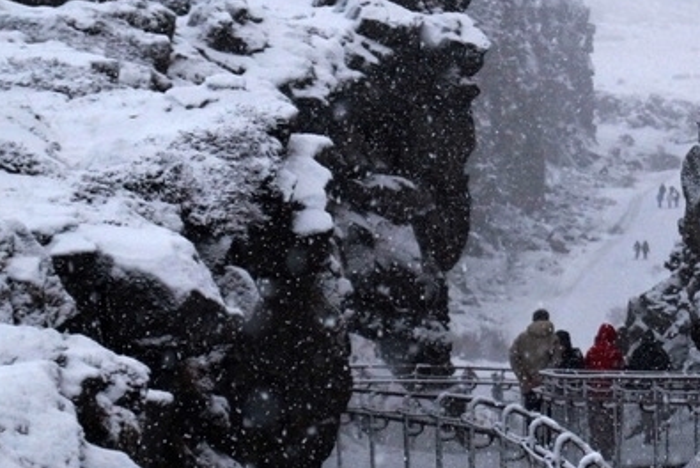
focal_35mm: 167
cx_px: 587
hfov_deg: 12.2
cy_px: 301
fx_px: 3250
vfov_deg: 8.2
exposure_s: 1/500
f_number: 5.6
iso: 800
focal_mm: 55
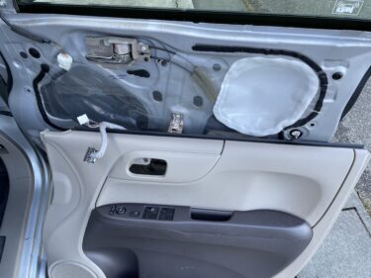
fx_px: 279
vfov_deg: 53.0
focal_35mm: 26
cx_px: 186
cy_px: 139
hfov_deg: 67.3
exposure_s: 1/121
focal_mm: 4.2
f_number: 1.6
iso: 40
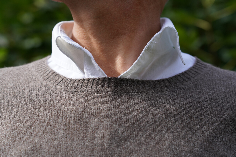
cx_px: 118
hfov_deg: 19.5
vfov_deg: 13.0
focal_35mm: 105
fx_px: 688
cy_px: 78
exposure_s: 1/1600
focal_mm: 105
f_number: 6.3
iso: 800
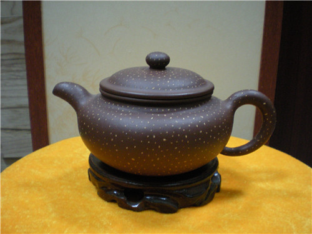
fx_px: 343
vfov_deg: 37.7
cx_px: 156
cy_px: 117
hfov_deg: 49.0
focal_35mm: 38
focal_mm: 6.3
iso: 348
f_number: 3.1
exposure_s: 1/8
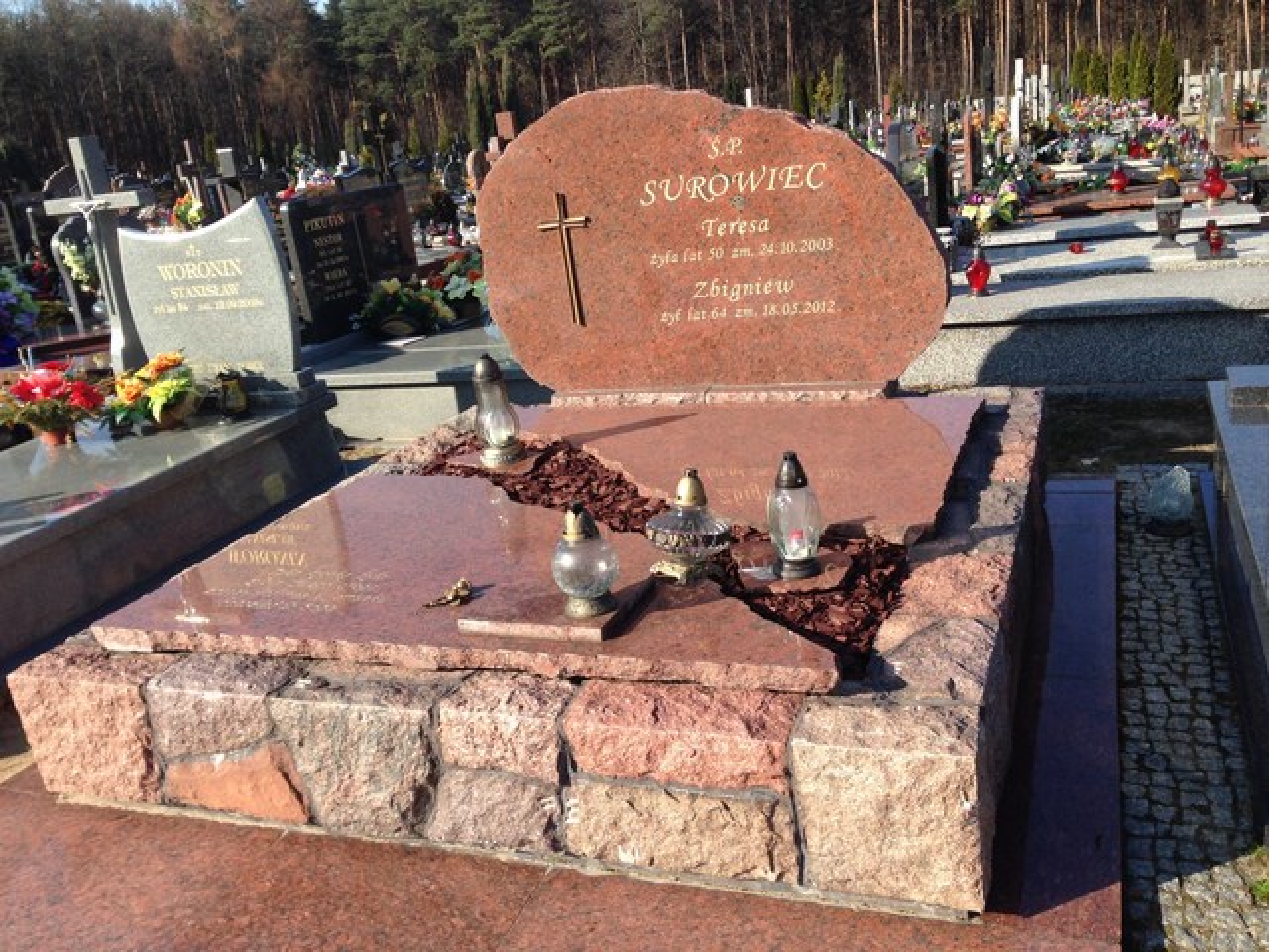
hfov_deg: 55.4
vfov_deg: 42.9
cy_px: 476
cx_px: 634
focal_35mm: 33
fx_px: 1210
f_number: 2.4
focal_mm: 4.12
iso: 50
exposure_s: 1/834
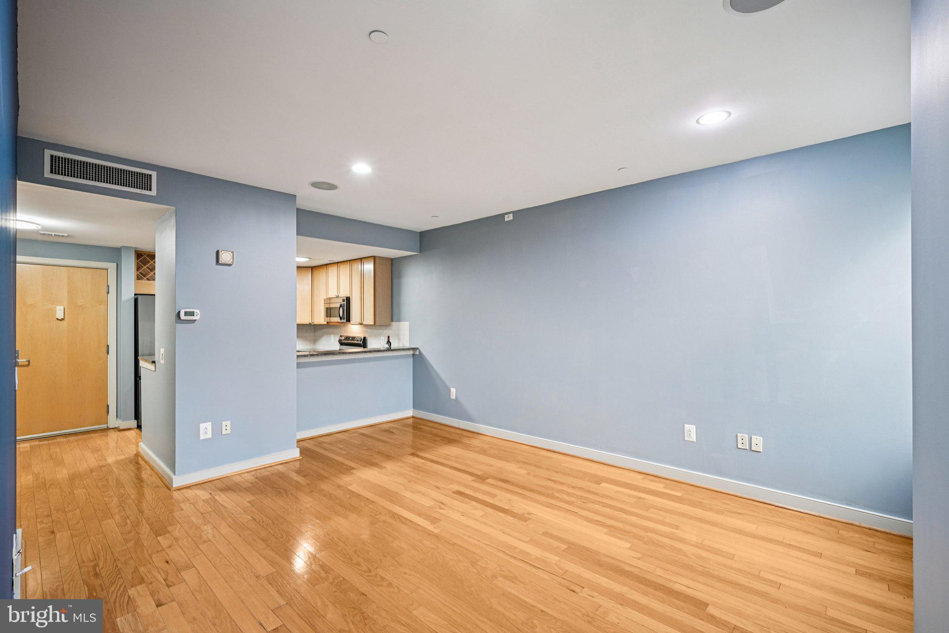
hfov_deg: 96.7
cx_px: 474
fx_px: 422
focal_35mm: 16
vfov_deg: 73.7
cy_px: 316
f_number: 8
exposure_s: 1/8
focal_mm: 16
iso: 400
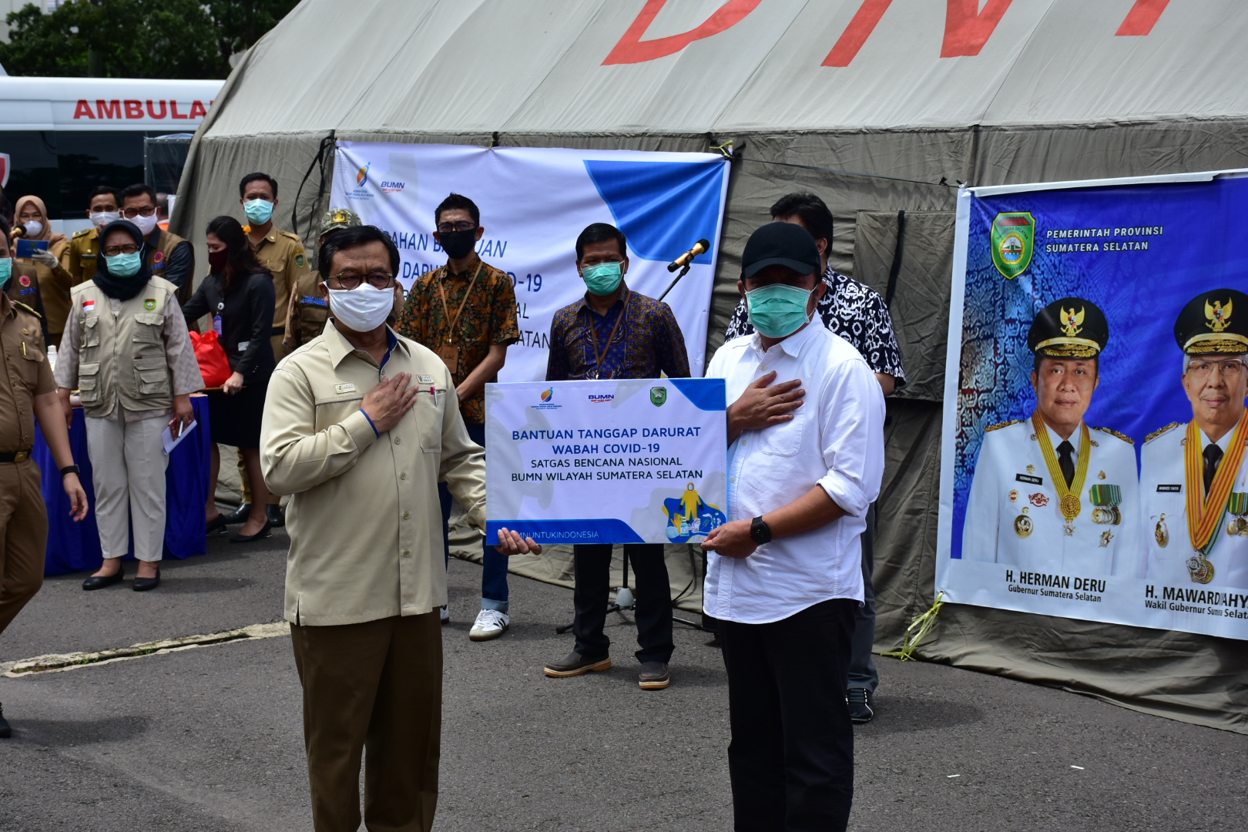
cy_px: 416
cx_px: 624
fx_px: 2184
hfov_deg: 31.9
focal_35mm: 63
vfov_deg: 21.6
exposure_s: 1/1600
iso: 320
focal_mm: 42
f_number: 8
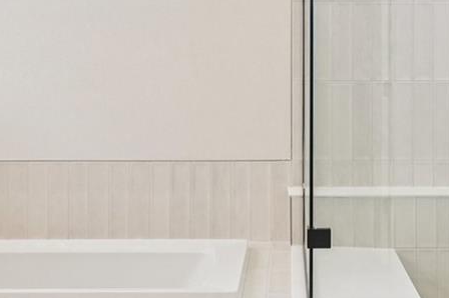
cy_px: 67
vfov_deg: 18.0
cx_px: 301
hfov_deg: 26.8
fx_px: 935
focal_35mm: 75
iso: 400
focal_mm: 14
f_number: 8
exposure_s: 1/60
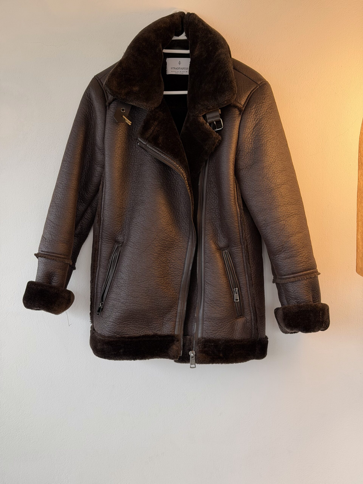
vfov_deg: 39.7
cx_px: 182
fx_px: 671
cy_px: 242
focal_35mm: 48
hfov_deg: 30.3
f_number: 1.78
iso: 100
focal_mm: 6.76
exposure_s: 1/74
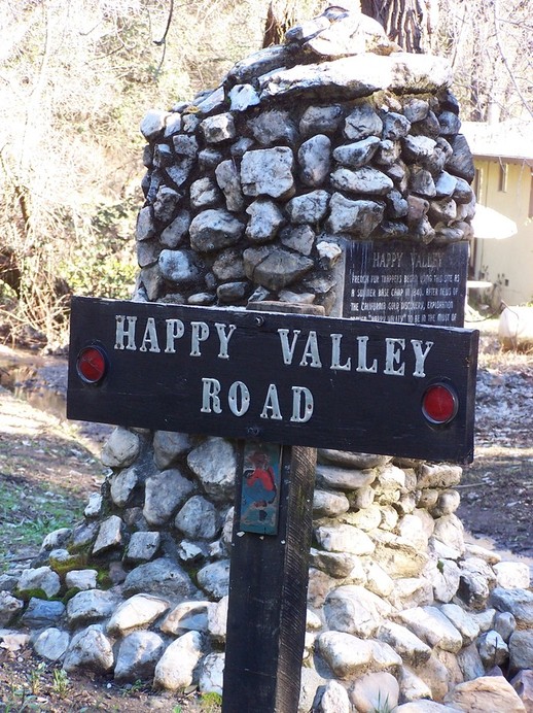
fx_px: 2631
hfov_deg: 11.6
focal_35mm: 128
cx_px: 266
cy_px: 356
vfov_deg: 15.4
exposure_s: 1/60
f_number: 3.2
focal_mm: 21.2
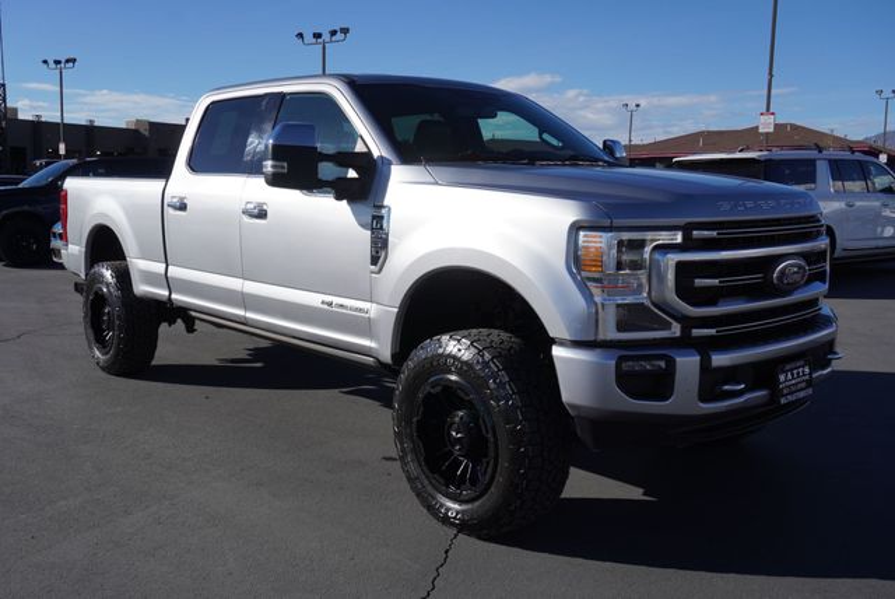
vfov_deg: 38.4
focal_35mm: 34
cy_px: 300
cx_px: 448
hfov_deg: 55.1
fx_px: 858
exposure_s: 1/400
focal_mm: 23
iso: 100
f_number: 8
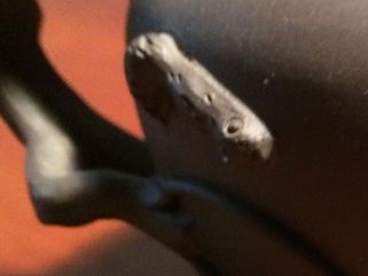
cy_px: 162
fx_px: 893
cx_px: 397
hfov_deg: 22.1
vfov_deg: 17.6
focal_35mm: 84
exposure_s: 1/15
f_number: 2.2
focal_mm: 4.12
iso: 400
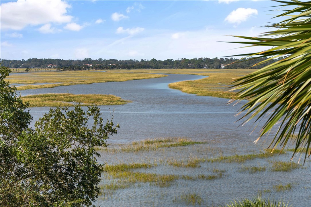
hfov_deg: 27.0
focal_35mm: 75
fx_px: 648
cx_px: 156
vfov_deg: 18.2
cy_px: 104
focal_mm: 75
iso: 250
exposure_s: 1/400
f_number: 14
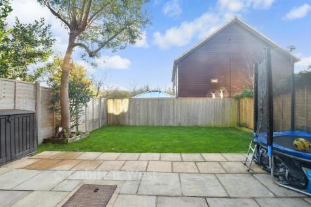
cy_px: 104
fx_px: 130
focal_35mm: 15
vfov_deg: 77.3
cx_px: 156
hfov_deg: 100.4
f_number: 8
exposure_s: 1/30
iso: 160
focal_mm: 10
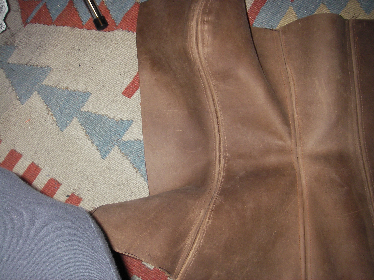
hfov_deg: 49.0
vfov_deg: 37.7
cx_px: 187
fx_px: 411
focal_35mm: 38
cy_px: 140
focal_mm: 6.3
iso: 100
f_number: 3.3
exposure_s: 1/30
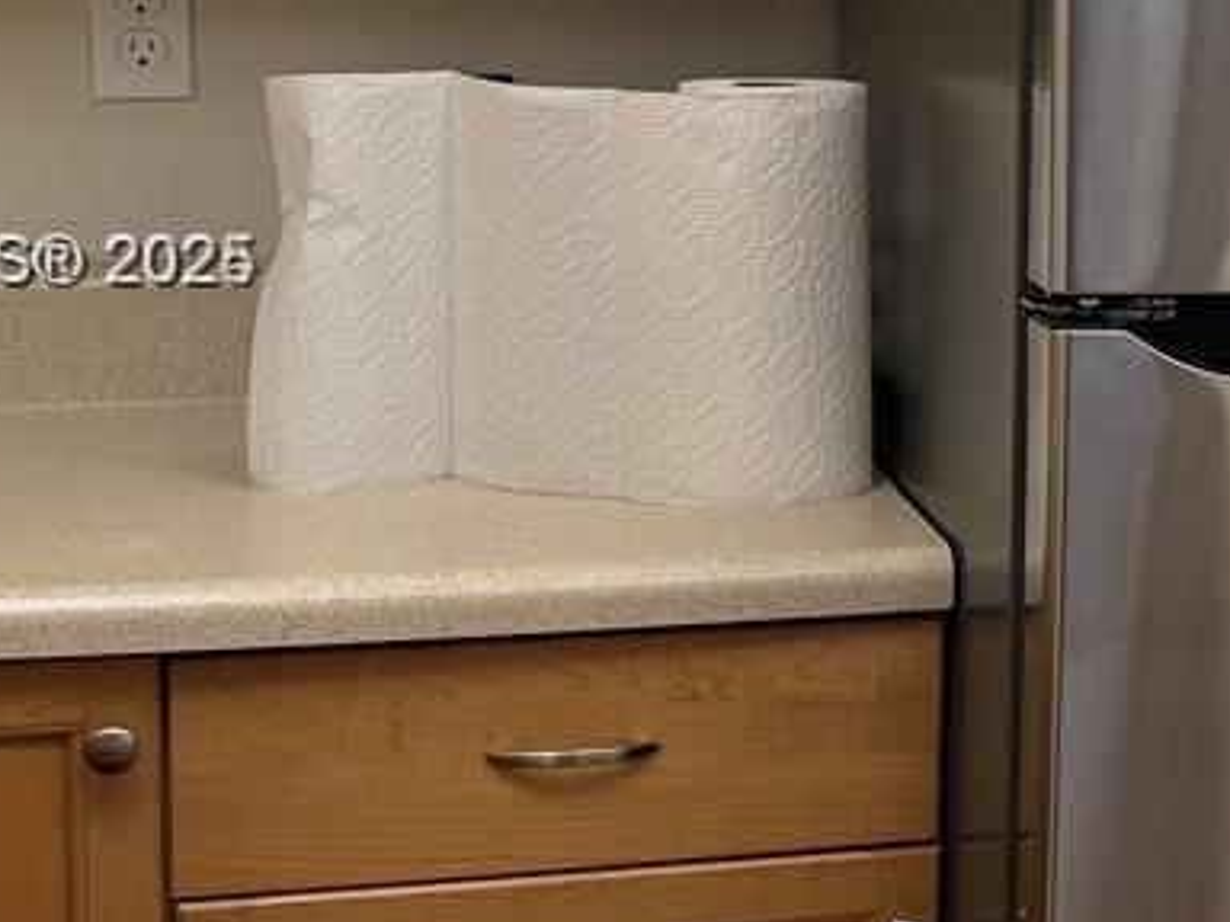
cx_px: 1794
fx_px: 3553
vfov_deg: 14.7
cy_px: 266
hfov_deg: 17.8
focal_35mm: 100
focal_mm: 6.76
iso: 100
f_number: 1.78
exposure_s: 1/60
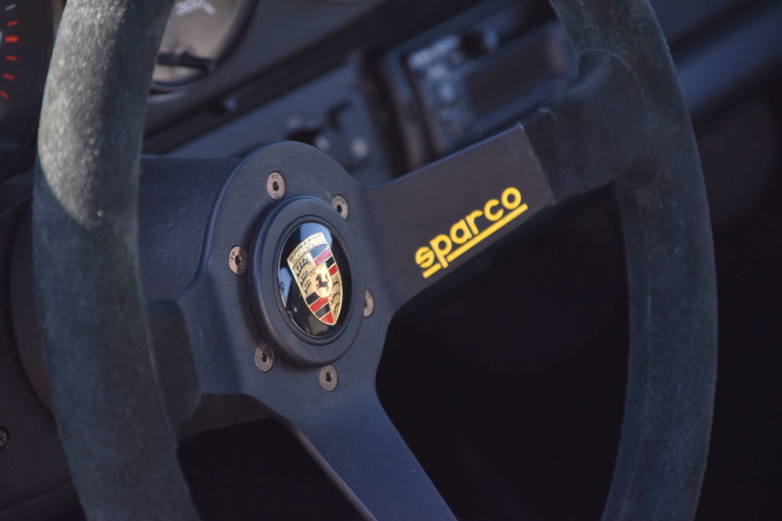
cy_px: 260
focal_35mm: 302
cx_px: 391
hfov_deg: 6.8
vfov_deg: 4.6
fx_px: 6560
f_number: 6.3
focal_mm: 200
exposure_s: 1/250
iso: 800
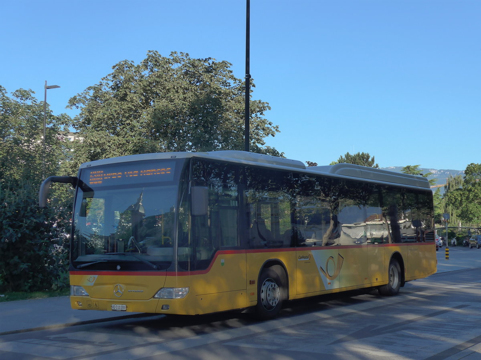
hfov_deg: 36.8
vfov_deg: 28.0
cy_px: 180
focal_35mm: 52
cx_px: 240
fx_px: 723
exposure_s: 1/800
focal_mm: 10.7
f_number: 3.3
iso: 160
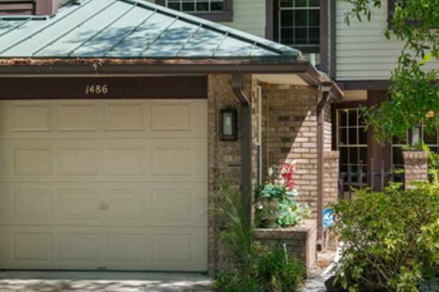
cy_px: 134
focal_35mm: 64
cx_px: 293
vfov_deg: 21.2
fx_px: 780
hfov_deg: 31.2
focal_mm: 35
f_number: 9
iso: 250
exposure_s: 1/13
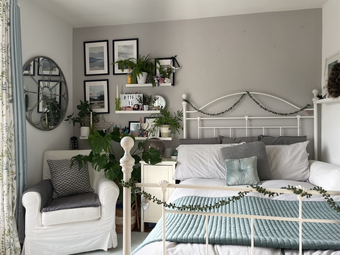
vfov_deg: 53.1
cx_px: 170
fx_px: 255
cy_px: 128
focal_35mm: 26
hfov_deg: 67.3
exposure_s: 1/121
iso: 64
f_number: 1.6
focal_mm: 4.2
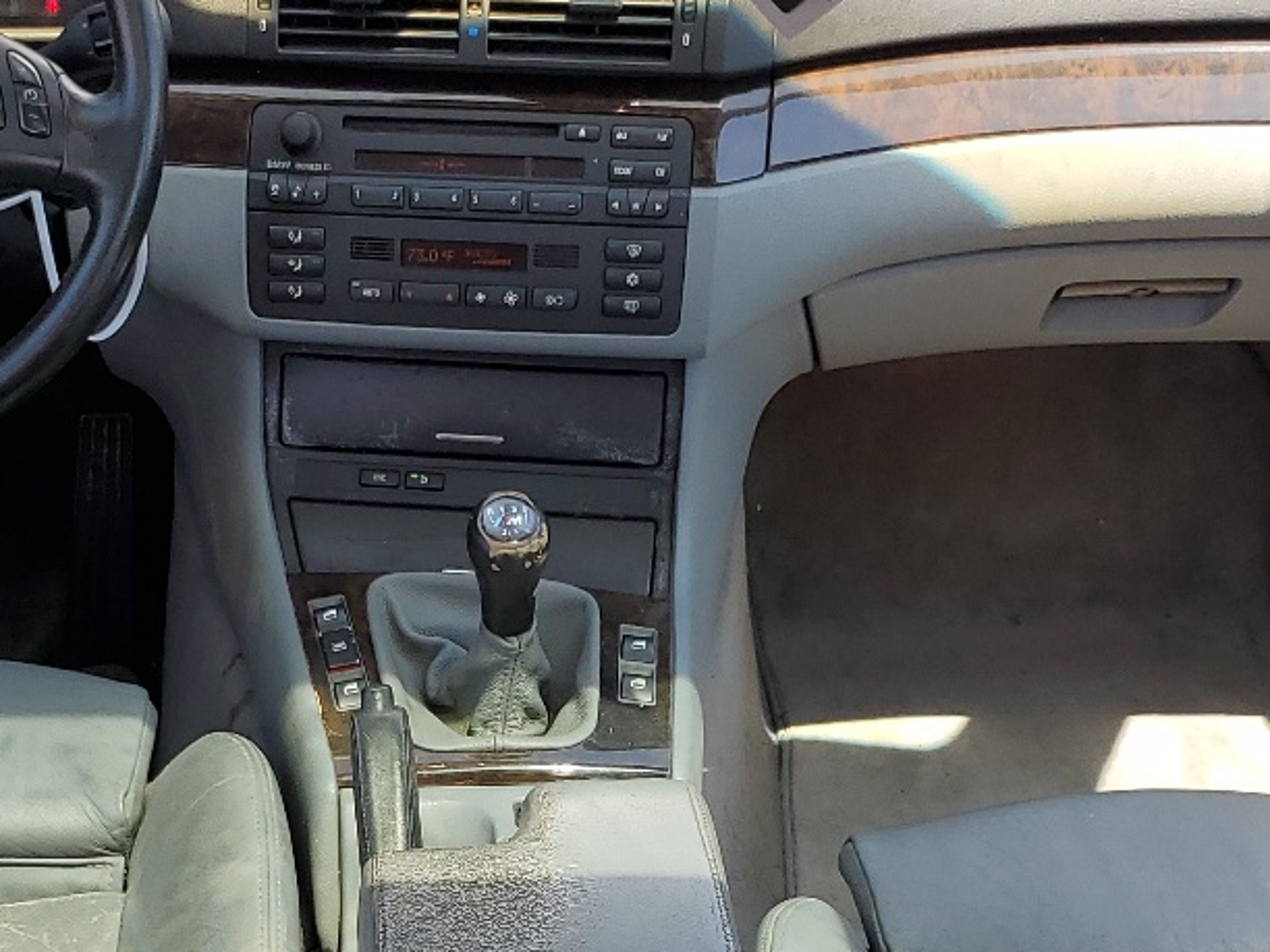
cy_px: 896
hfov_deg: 28.5
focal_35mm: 68
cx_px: 498
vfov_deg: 21.1
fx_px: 2495
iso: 50
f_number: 1.5
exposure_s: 1/500
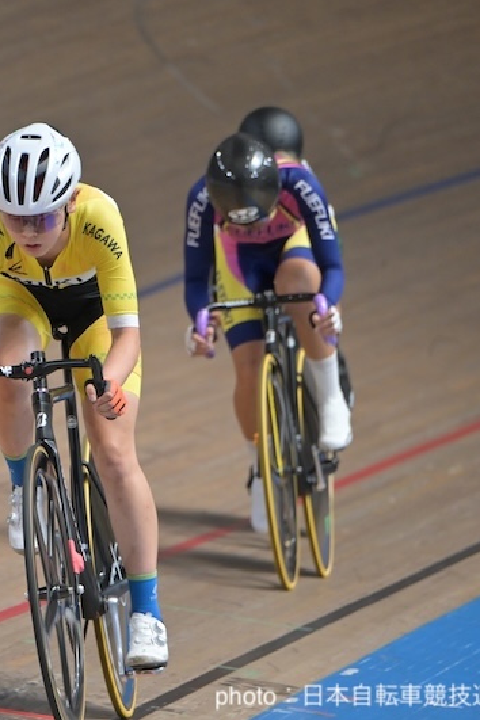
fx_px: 12059
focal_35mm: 603
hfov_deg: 2.3
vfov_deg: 3.4
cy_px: 360
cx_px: -8
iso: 2000
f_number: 8
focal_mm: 400
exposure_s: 1/400
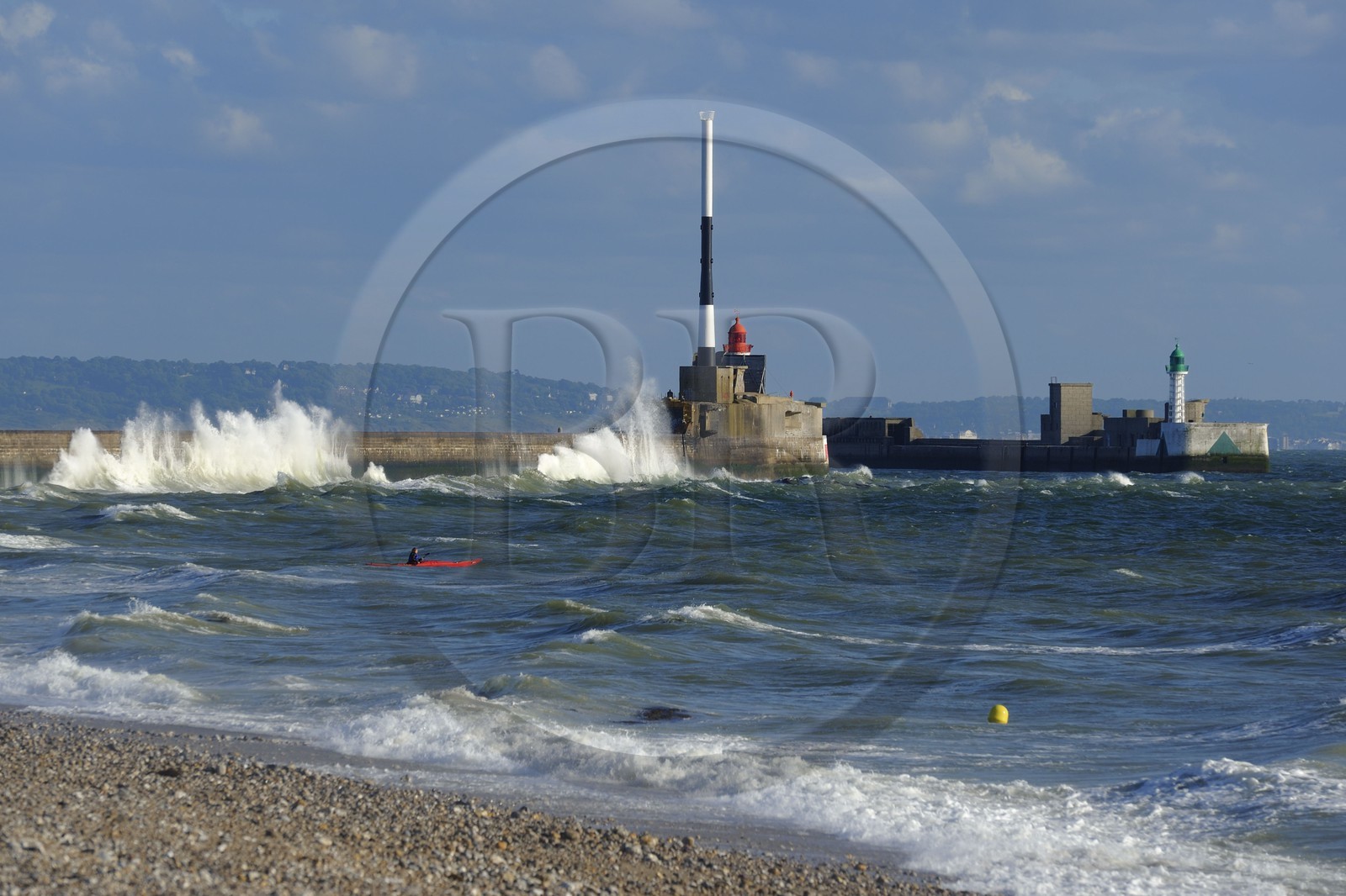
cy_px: 448
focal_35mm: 195
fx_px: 7289
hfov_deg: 10.6
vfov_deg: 7.0
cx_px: 673
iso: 200
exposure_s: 1/640
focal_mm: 195
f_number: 7.1
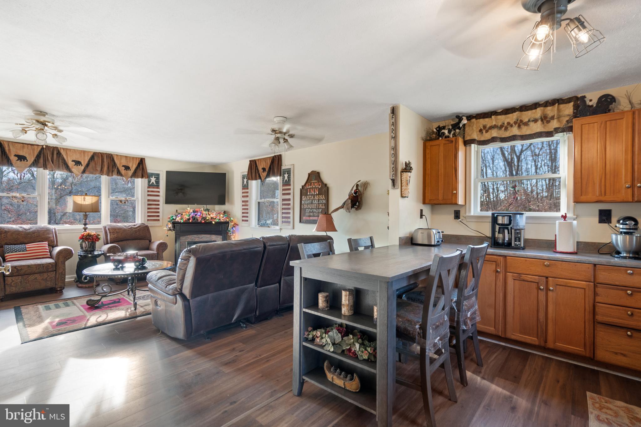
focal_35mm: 16
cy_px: 214
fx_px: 285
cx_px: 320
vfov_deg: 73.7
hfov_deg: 96.7
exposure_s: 1/25
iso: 320
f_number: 4
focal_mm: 16
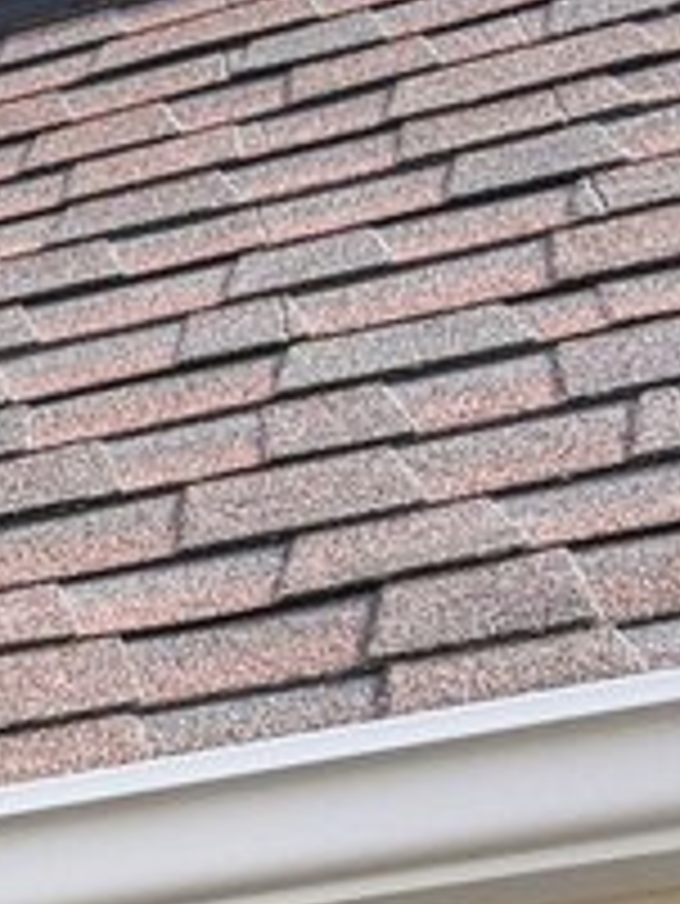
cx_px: -2702
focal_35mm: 147
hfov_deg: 6.2
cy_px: 2152
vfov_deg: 11.3
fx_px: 3846
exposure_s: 1/125
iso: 100
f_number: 8
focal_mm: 15
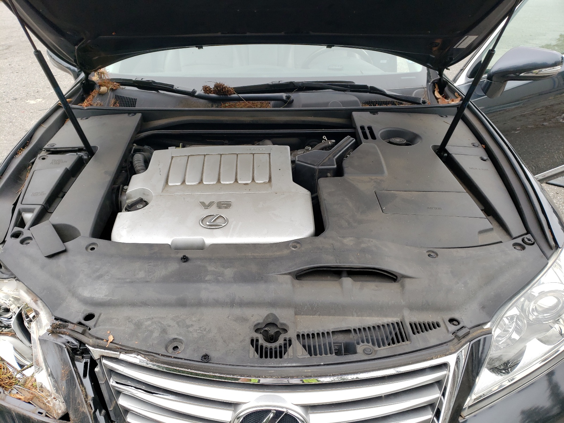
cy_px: 212
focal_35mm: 26
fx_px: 424
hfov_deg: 67.3
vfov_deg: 53.1
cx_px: 282
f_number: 1.5
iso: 50
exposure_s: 1/357
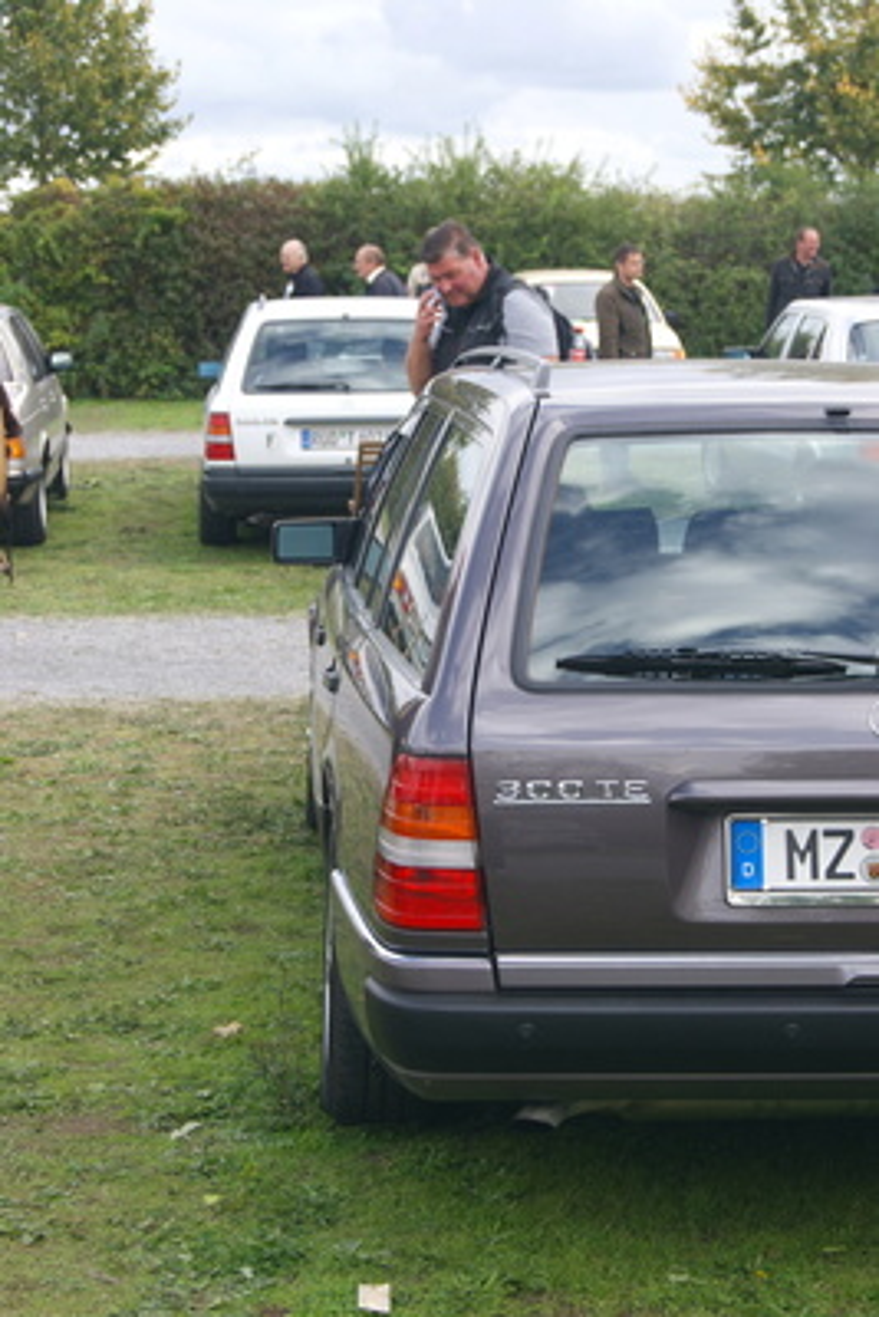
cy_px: 658
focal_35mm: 75
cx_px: 440
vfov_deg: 27.0
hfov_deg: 18.2
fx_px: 2744
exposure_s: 1/80
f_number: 6.3
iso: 100
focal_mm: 50
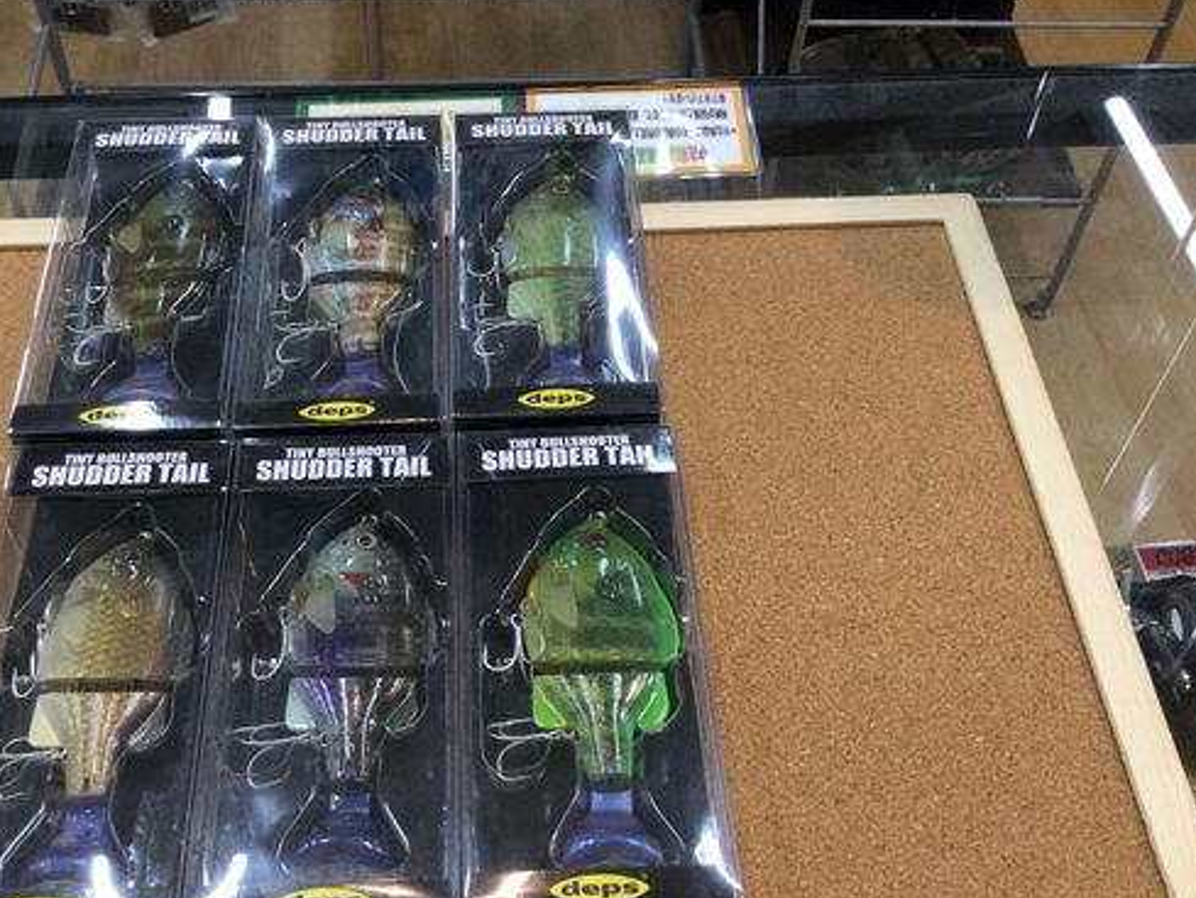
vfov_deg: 37.7
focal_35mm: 38
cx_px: 479
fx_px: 1313
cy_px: 497
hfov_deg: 48.7
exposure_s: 1/30
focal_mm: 3.3
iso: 32
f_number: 2.4
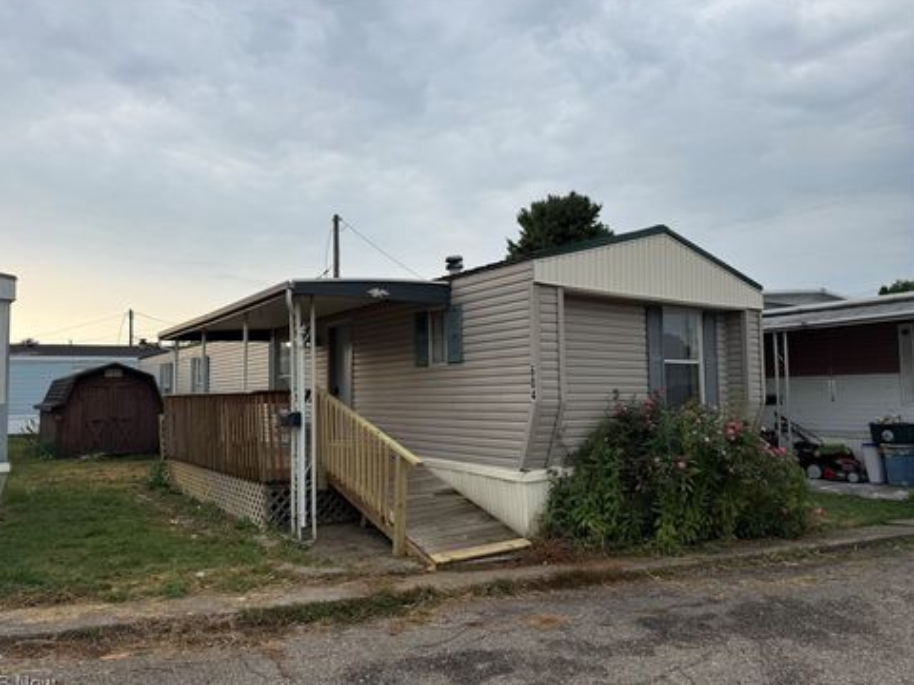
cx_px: 440
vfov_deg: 54.9
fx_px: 660
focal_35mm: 25
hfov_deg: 69.4
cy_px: 347
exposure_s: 1/1250
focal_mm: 6.76
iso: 80
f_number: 1.78
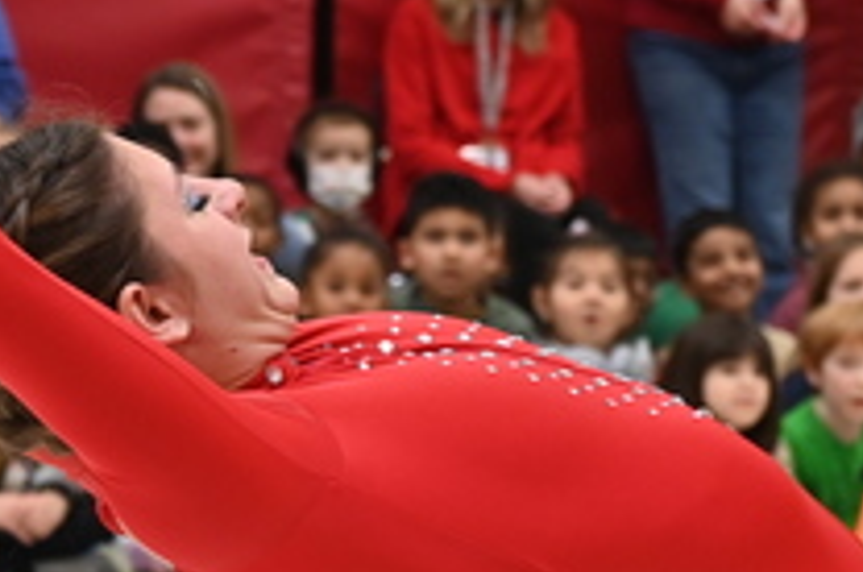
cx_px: 813
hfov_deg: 7.2
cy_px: 143
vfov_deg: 4.8
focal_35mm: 286
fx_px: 6845
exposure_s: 1/125
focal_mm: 58
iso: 800
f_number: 4
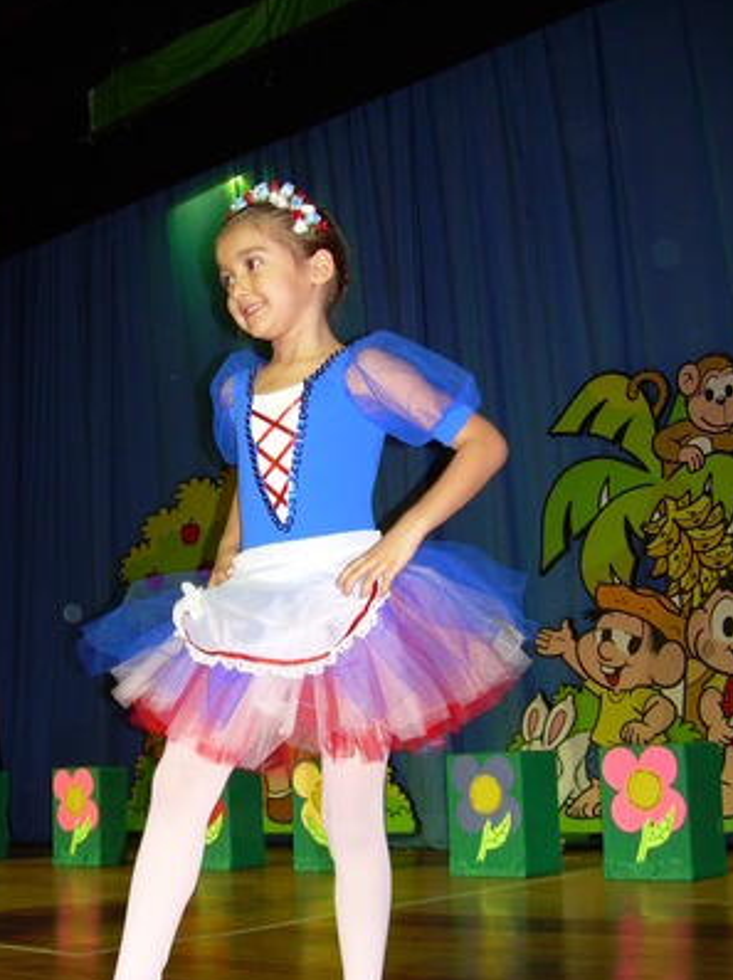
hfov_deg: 31.4
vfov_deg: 41.2
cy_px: 560
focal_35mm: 46
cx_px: 299
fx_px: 1301
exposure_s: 1/60
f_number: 2.8
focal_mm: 6.3
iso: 130
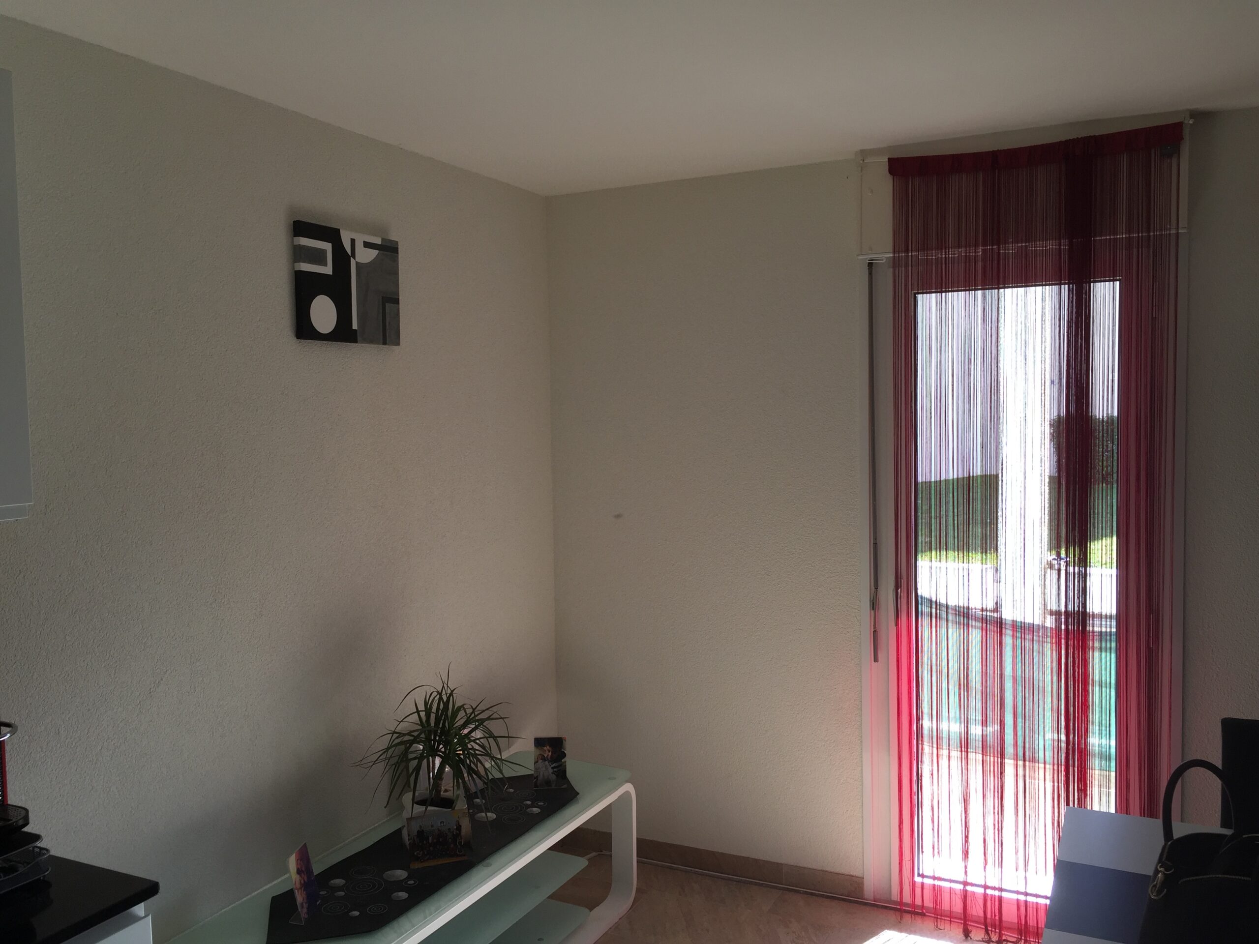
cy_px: 472
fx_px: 1055
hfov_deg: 61.7
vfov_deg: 48.2
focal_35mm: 29
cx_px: 630
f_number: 2.2
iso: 32
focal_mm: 4.15
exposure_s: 1/108
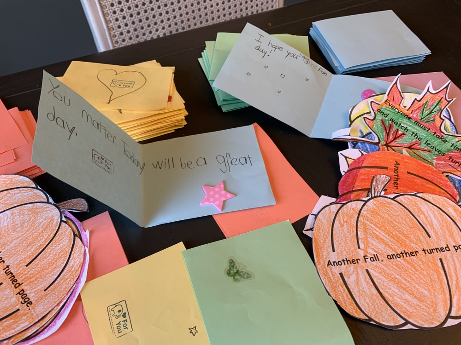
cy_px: 172
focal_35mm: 26
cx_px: 230
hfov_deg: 67.3
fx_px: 346
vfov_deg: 53.1
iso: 64
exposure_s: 1/60
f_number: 1.8
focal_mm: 4.25
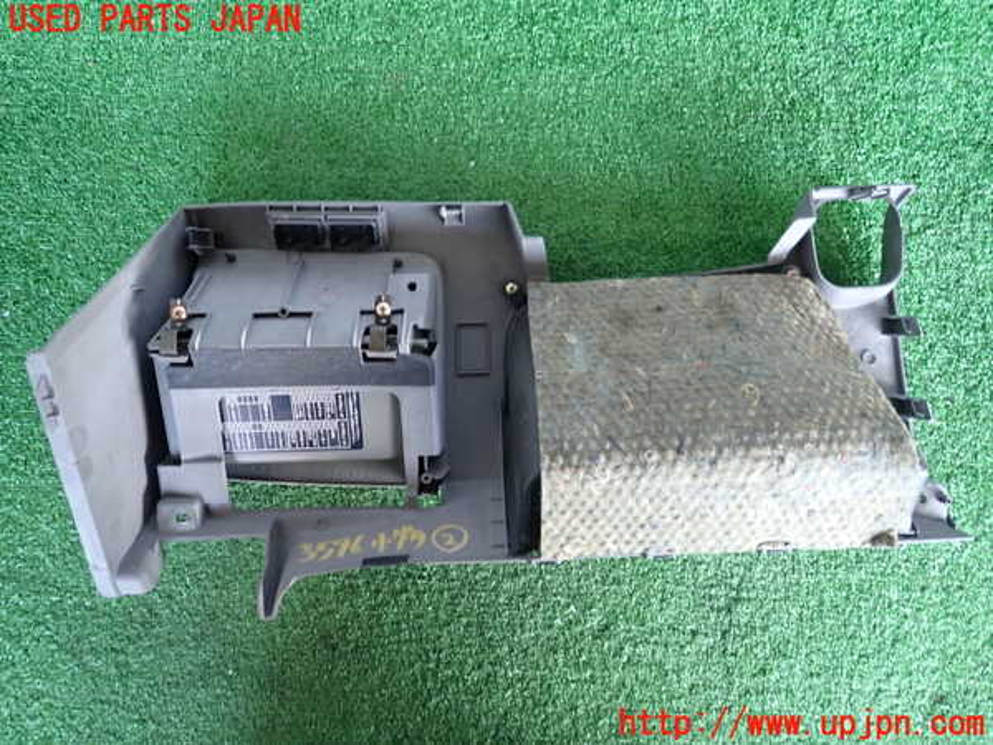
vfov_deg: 54.9
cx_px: 496
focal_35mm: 25
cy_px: 372
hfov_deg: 69.4
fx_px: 717
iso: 200
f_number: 2
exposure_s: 1/30
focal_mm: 4.5
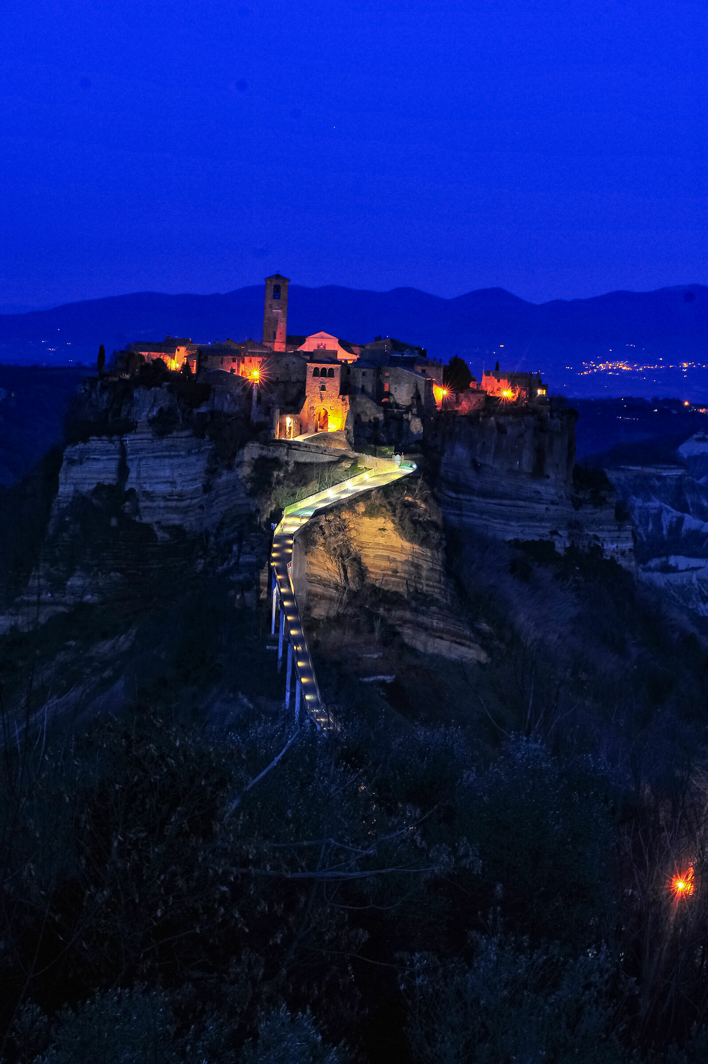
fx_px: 2363
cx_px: 354
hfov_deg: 17.0
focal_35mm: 80
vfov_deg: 25.4
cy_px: 532
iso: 800
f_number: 8
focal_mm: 80
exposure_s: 3
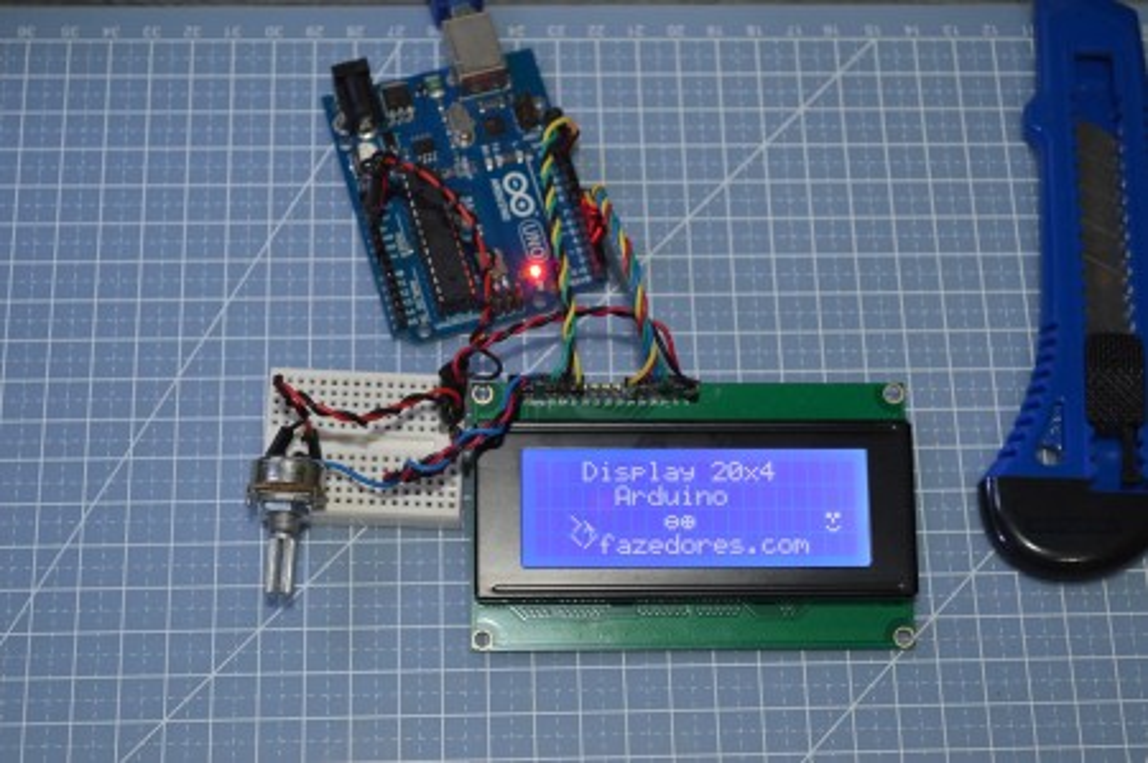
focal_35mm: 66
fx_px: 2102
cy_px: 382
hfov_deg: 30.5
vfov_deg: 20.6
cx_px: 574
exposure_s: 1/20
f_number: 5.3
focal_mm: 44
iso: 400
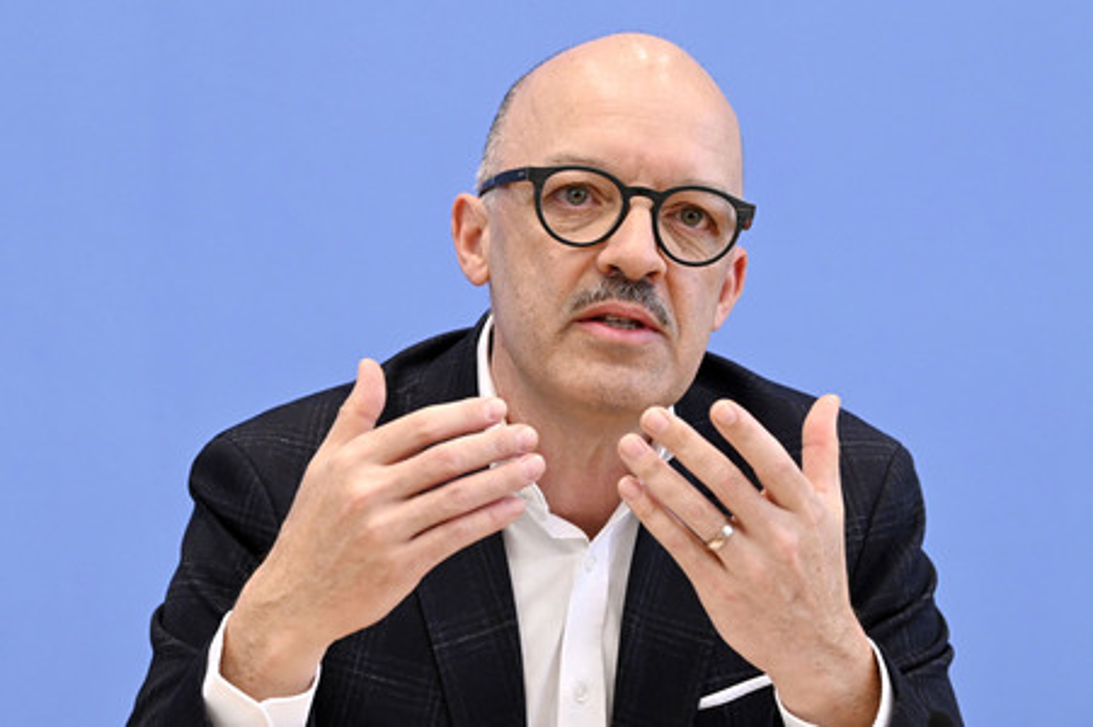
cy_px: 364
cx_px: 546
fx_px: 3641
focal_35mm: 120
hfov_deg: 17.1
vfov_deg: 11.4
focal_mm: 120
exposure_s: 1/640
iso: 4000
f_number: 5.6
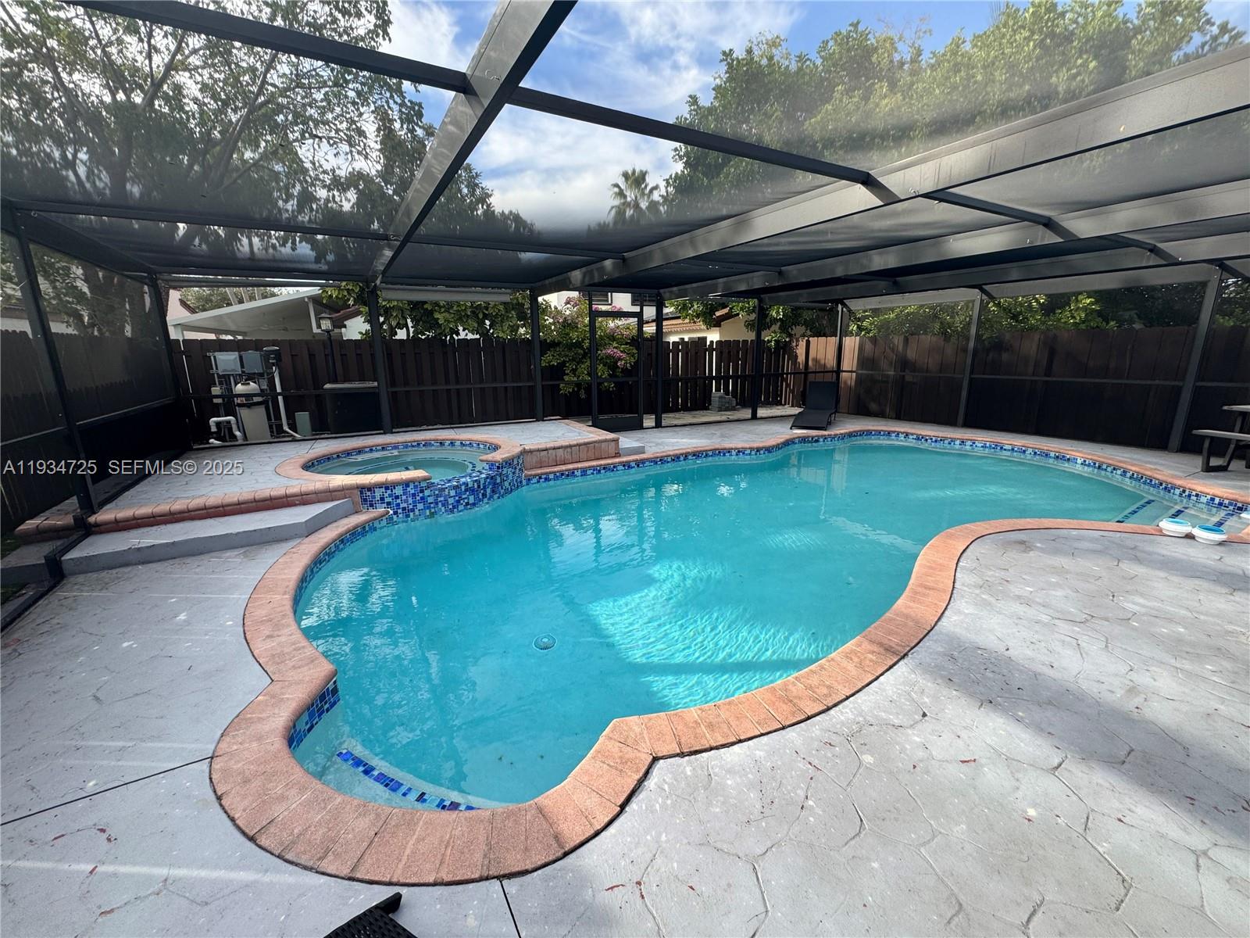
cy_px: 469
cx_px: 625
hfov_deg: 102.1
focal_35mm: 14
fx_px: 506
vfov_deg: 85.7
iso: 40
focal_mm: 2.22
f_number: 2.2
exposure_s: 1/296
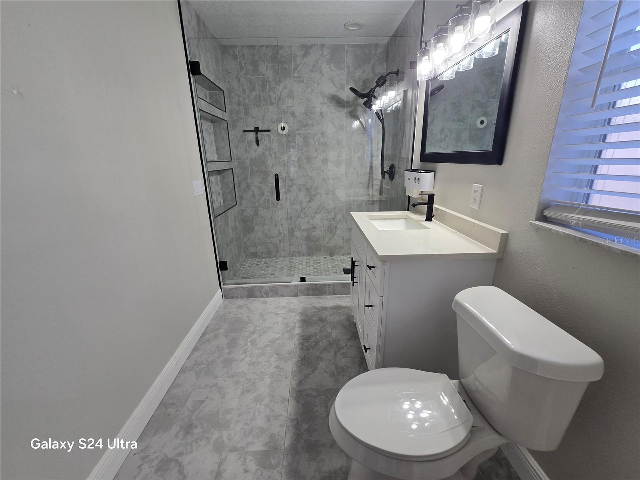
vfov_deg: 89.9
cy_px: 240
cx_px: 320
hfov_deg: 106.2
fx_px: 240
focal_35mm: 13
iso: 50
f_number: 2.2
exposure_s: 1/60
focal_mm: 2.2
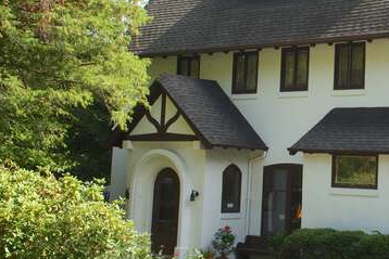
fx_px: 822
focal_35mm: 76
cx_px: 377
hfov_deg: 25.5
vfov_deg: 17.9
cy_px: 91
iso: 400
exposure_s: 1/100
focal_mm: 34
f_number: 11
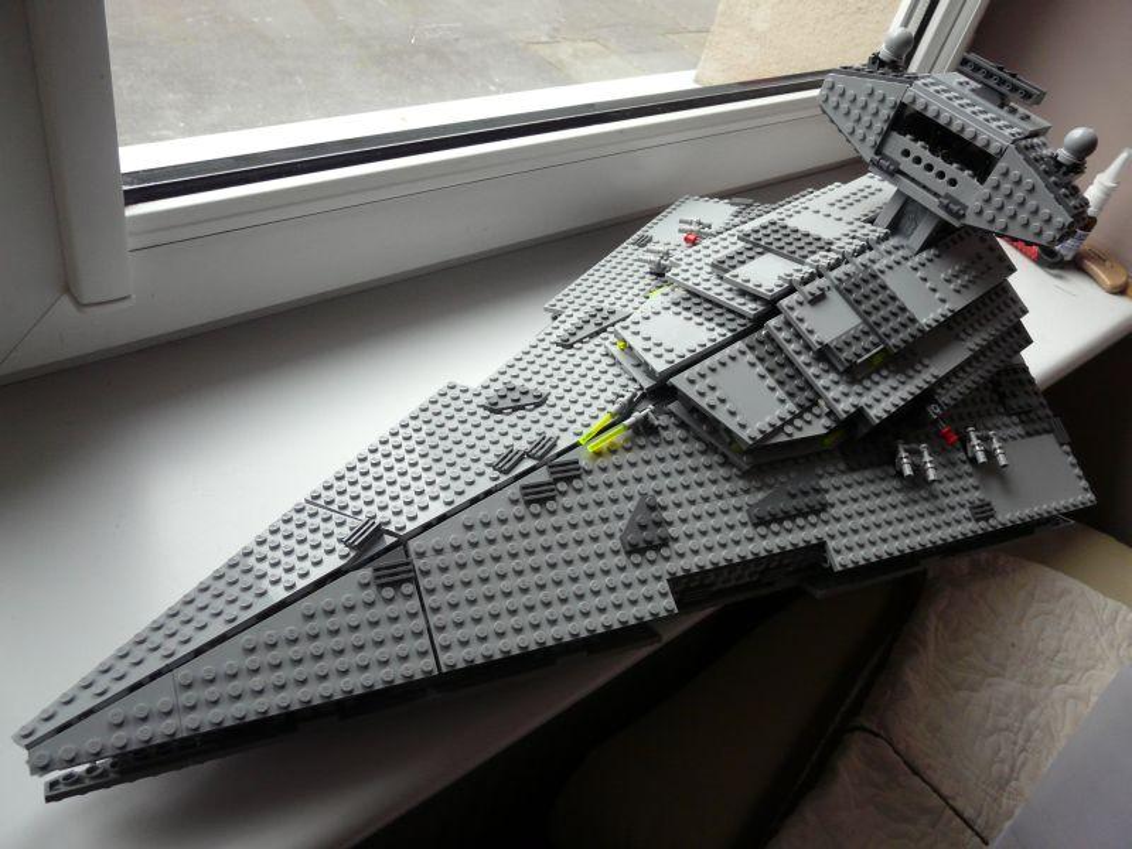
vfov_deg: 49.7
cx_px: 566
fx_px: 916
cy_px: 424
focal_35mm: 28
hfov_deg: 63.4
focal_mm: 4.6
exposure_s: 1/30
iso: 160
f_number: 2.8
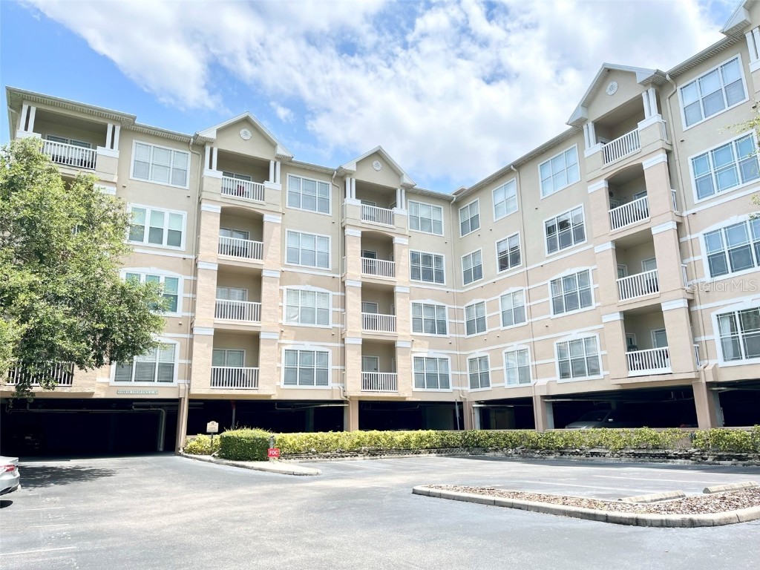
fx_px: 571
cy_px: 285
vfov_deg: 53.1
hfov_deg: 67.3
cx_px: 380
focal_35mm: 26
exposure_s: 1/1721
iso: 50
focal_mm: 5.1
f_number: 1.6
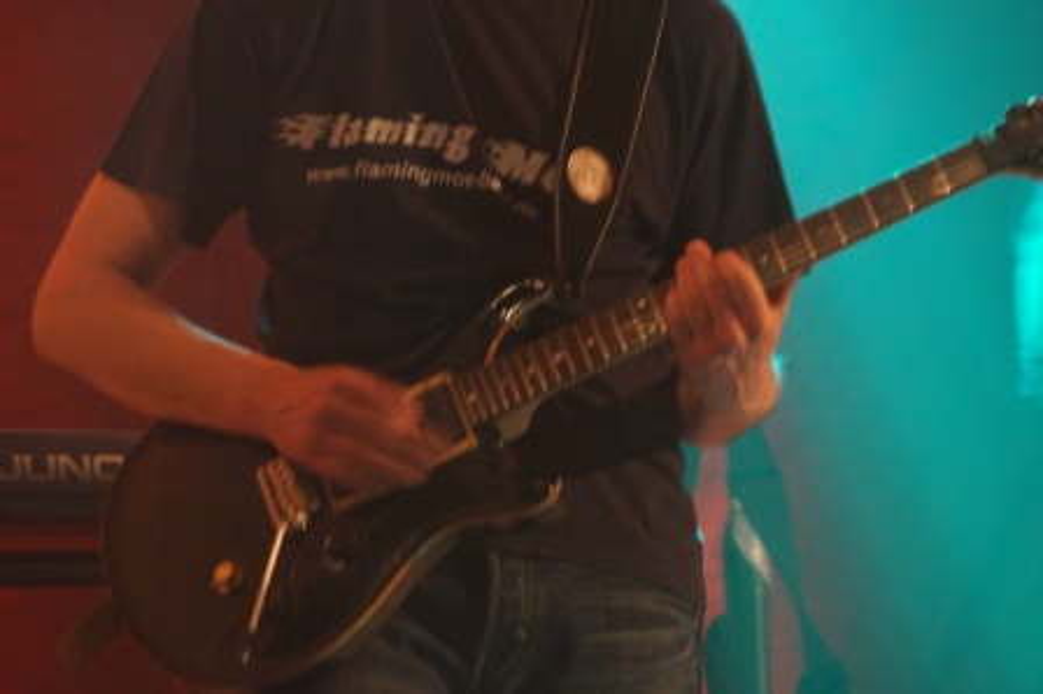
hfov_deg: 6.5
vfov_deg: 4.4
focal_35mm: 315
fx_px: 9119
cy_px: 347
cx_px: 522
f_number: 6.3
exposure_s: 1/15
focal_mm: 210
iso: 3200
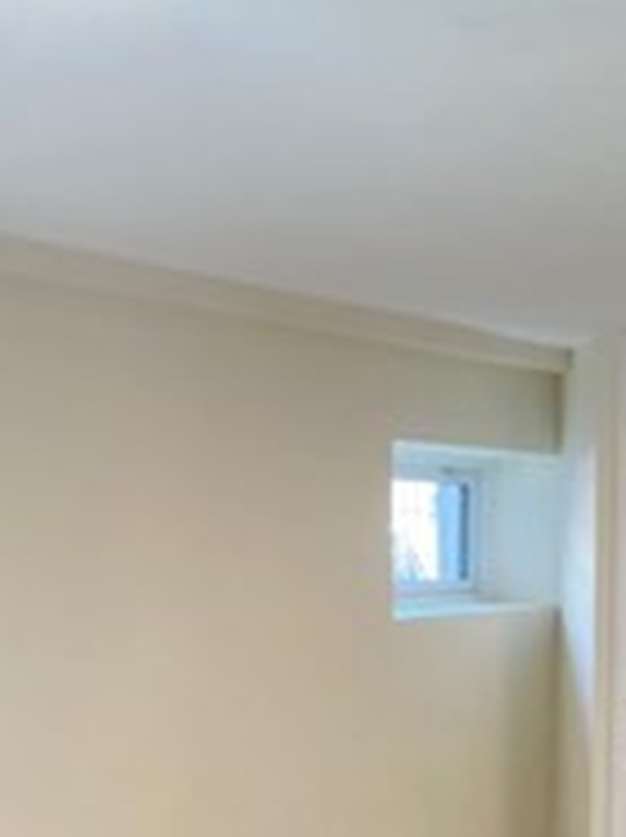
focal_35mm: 63
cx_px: 752
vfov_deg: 29.3
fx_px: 1523
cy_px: 774
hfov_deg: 21.6
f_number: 1.8
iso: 125
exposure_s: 1/120
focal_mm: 4.25
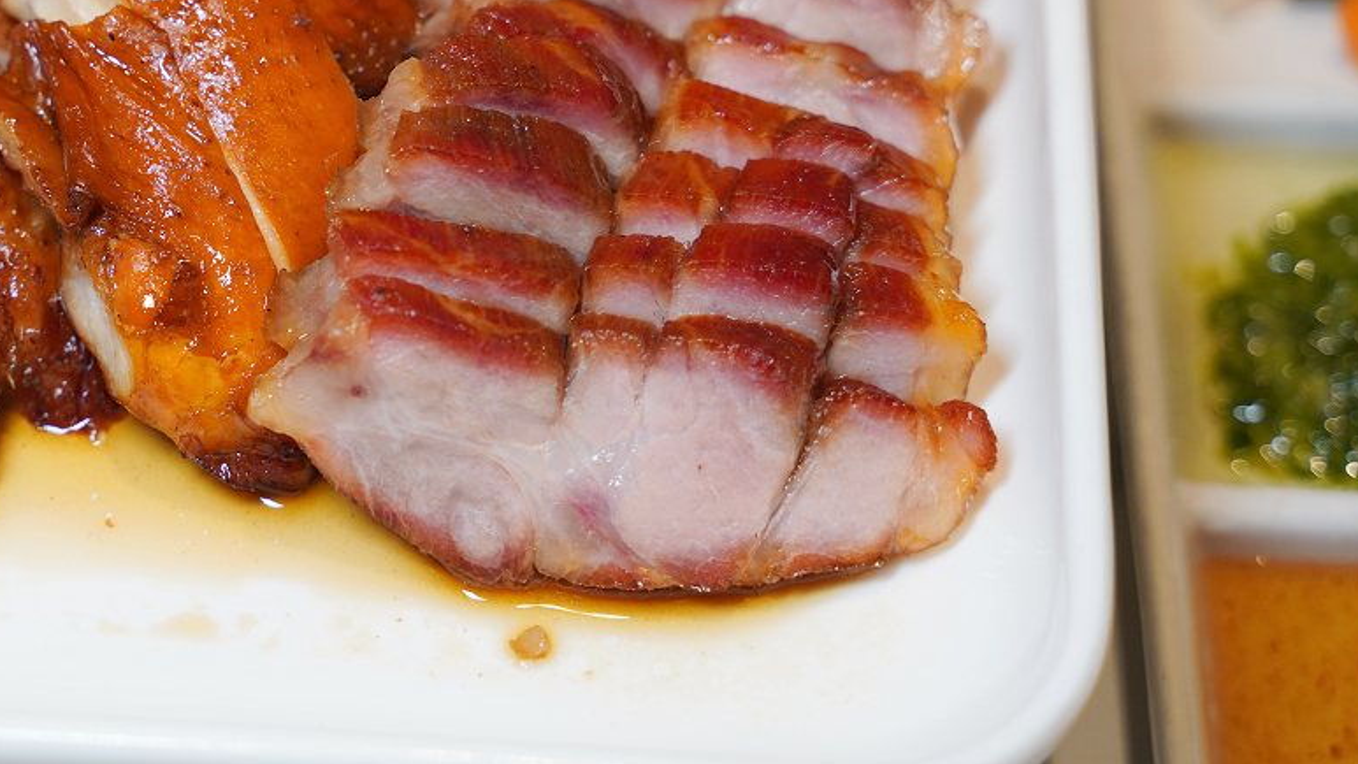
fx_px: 4394
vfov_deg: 9.9
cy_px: 160
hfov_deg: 17.5
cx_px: 329
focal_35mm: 122
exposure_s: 1/160
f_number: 4
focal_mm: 75
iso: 640
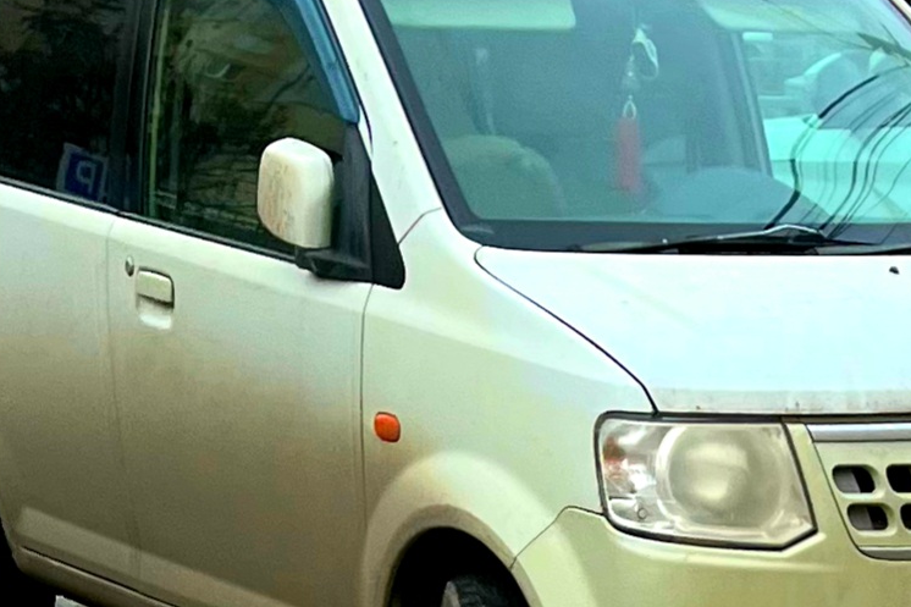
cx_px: 619
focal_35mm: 49
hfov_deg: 39.8
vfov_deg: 27.5
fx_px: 1240
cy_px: 327
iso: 50
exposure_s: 1/588
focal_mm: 5.1
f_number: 1.6
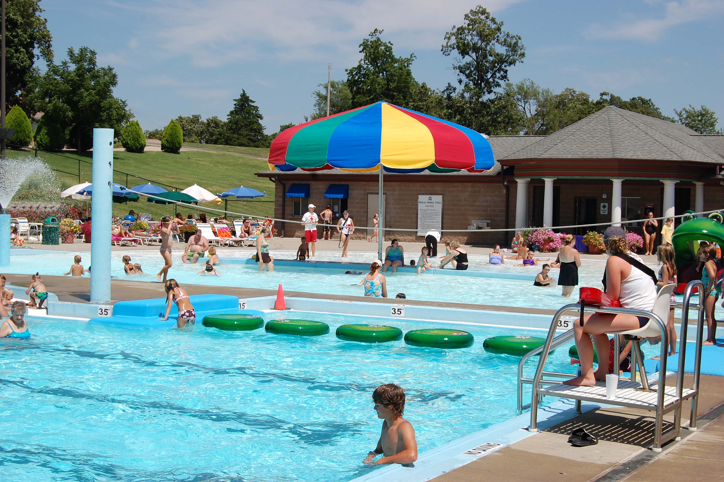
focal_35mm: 57
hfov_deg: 35.1
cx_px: 362
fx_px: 1145
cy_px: 241
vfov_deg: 23.7
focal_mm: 38
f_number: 10
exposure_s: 1/400
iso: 200
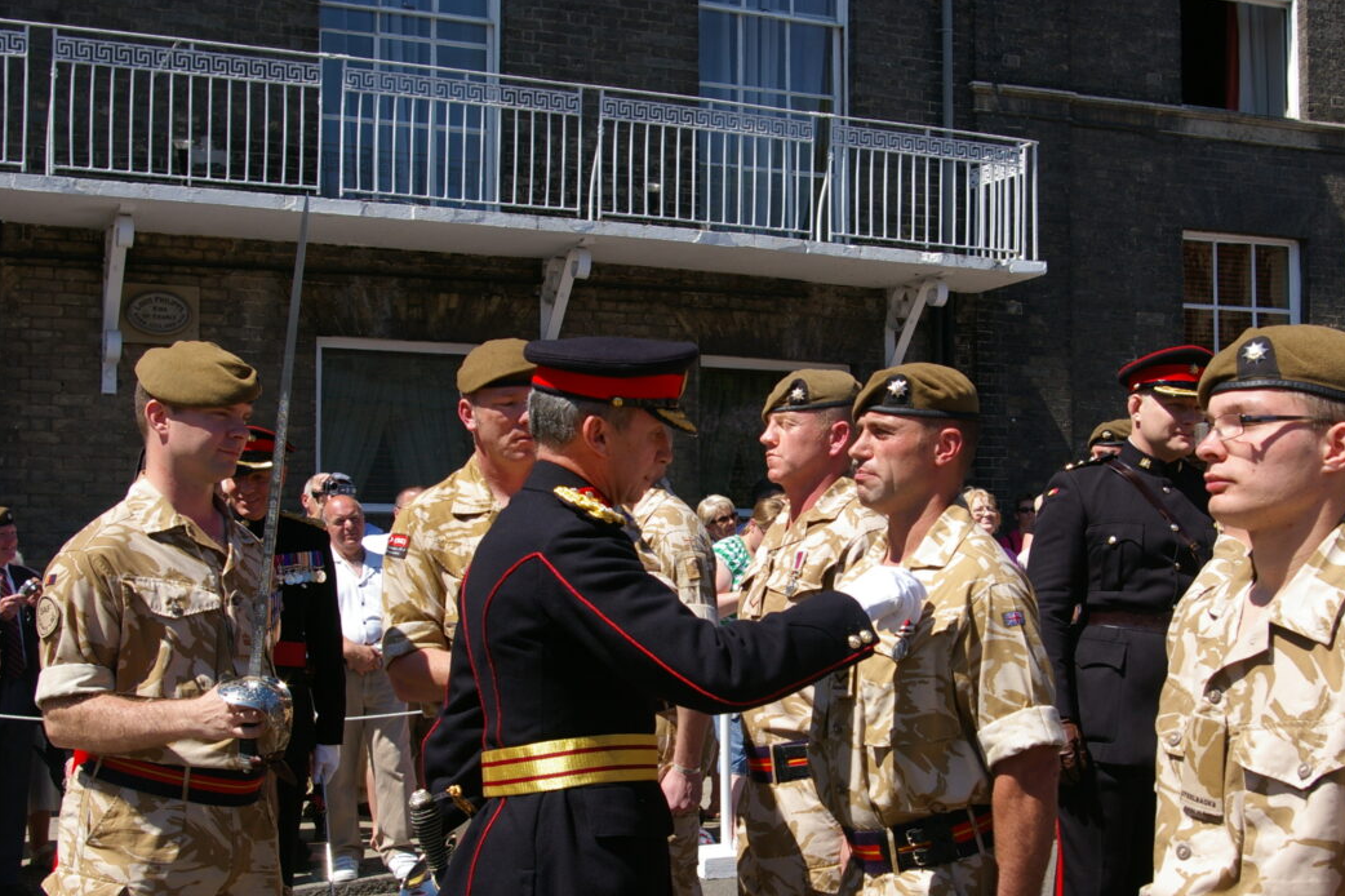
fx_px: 2001
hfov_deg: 37.1
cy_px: 514
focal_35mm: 54
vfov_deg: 25.2
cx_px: 771
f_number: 8
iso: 200
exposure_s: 1/350
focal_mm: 31
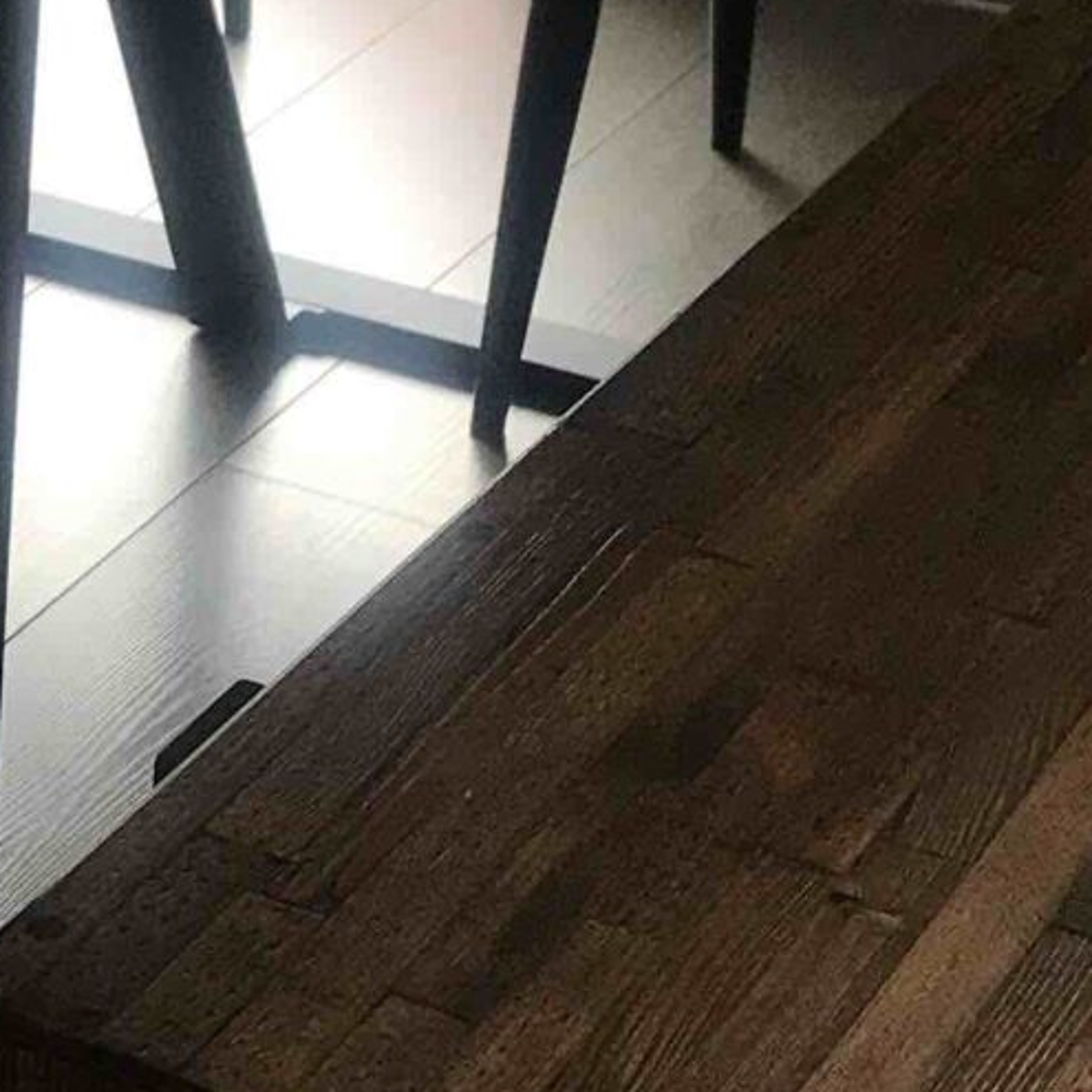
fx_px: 4568
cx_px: -457
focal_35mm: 128
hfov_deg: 13.0
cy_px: 408
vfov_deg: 13.6
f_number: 1.8
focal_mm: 3.99
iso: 20
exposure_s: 1/122
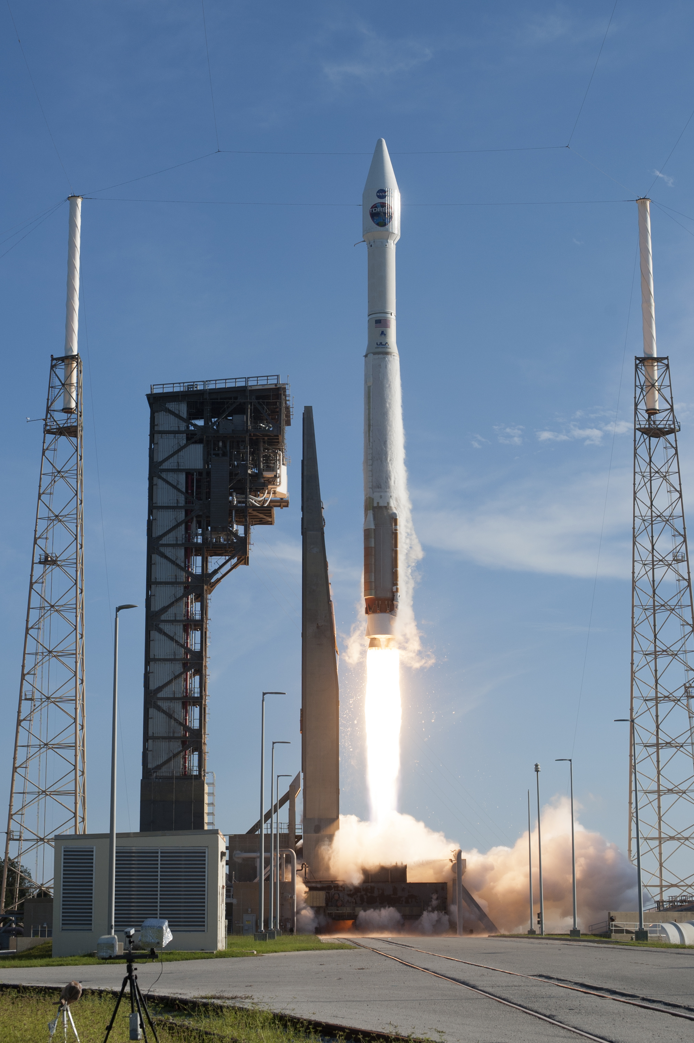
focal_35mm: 48
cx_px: 361
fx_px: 1390
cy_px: 388
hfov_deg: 28.0
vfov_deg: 40.8
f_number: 8
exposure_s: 1/1000
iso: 200
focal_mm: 35
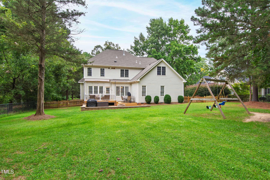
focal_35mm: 20
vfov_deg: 63.2
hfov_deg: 85.4
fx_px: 146
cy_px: 90
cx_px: 135
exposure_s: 1/80
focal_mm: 13
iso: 250
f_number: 8
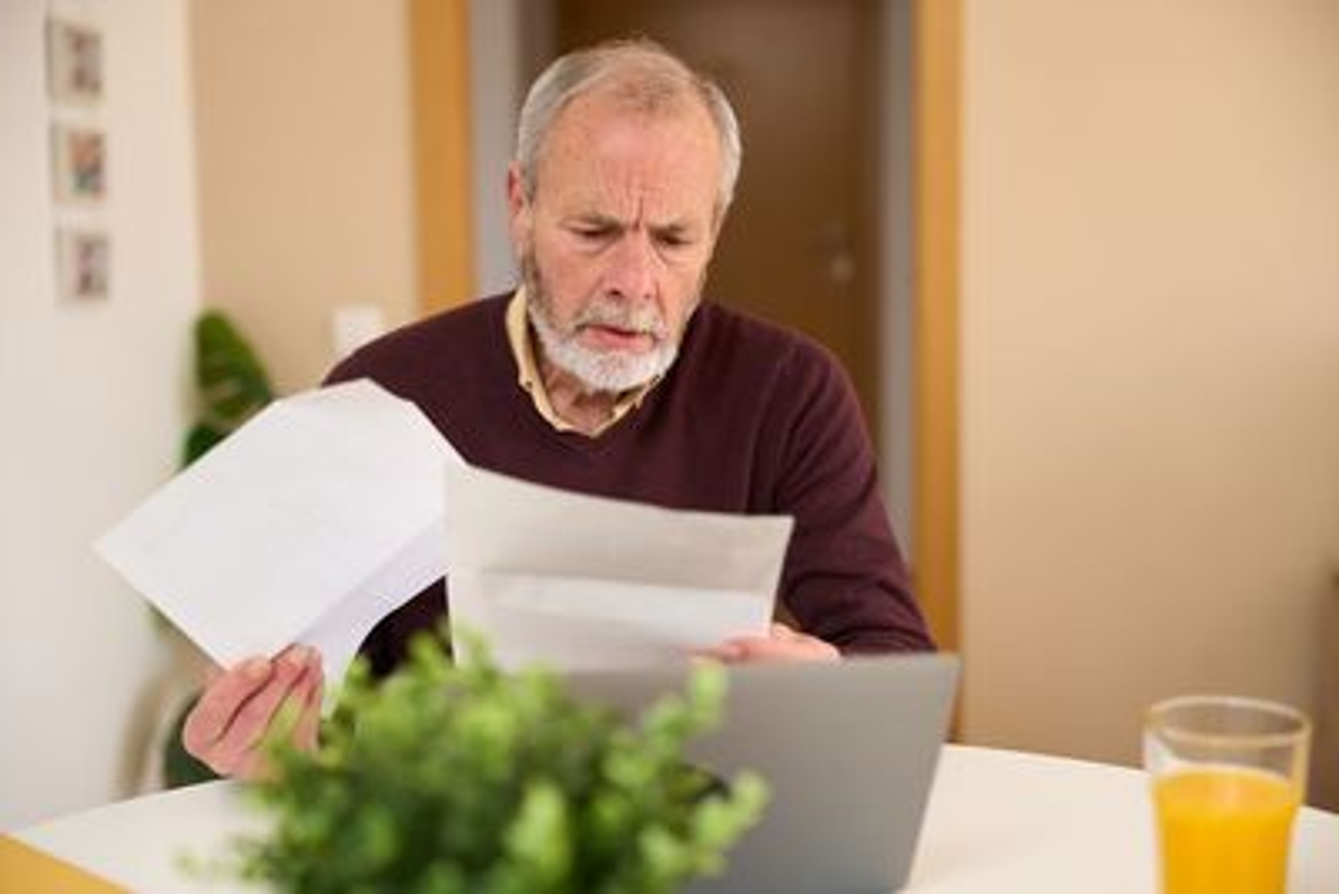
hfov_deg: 40.3
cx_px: 670
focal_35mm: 49
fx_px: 1823
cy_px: 447
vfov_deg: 27.5
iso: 320
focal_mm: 49
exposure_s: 1/250
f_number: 2
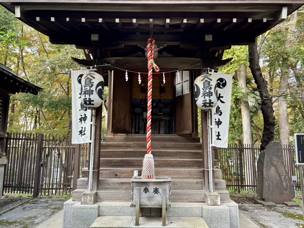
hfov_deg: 67.3
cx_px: 152
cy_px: 114
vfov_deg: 53.1
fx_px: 228
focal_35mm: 26
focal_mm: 5.96
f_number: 1.6
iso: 125
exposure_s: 1/121
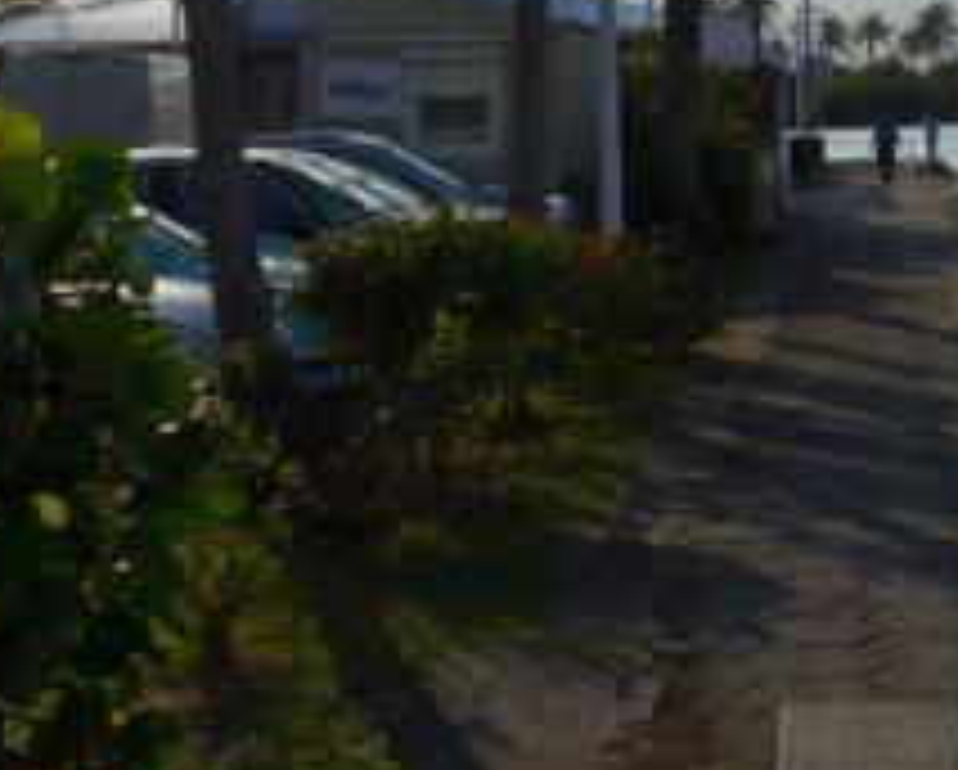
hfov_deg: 22.2
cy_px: -176
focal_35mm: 82
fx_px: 2328
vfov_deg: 17.8
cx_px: 1012
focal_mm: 6
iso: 80
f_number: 3.5
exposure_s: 1/2000
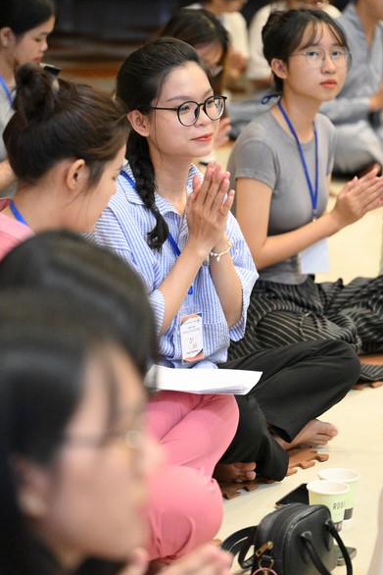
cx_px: 196
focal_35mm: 133
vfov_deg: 15.4
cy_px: 292
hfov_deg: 10.3
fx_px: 2121
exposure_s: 1/200
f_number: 4
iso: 10000
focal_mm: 120
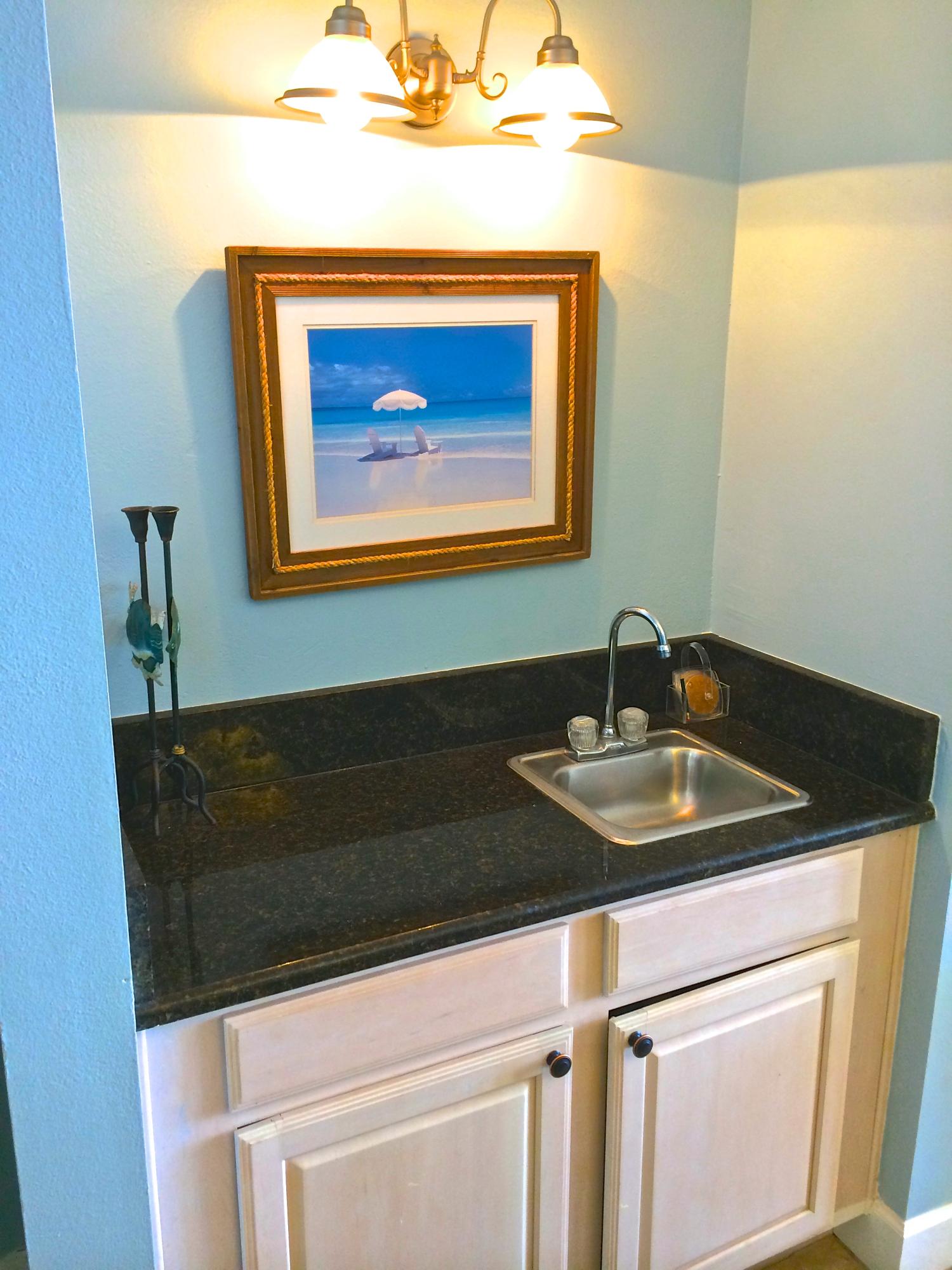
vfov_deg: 60.0
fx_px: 1100
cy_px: 635
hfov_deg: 46.8
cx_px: 476
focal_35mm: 30
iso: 80
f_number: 2.2
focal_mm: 4.12
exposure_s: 1/30
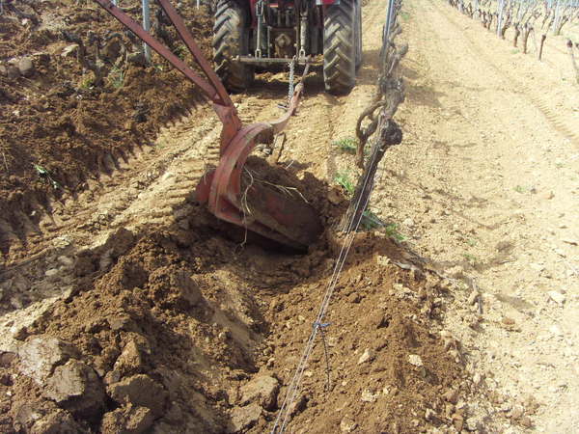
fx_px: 652
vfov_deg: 36.8
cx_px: 290
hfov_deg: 47.9
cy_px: 217
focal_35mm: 39
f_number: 3.5
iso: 80
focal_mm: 6.6
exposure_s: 1/350
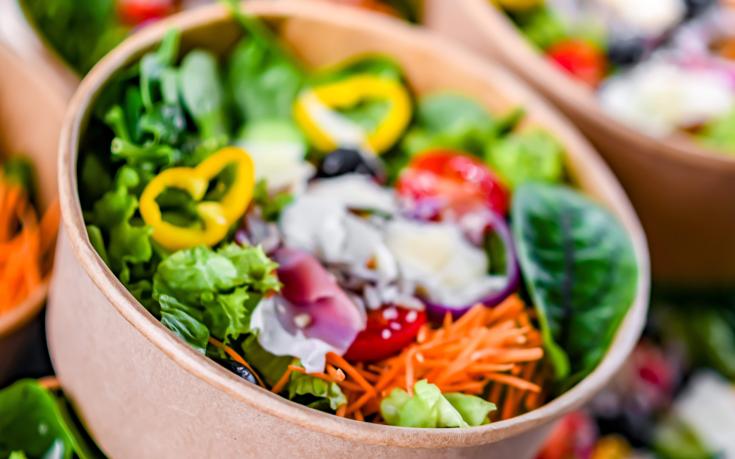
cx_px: 457
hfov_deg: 17.8
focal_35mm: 117
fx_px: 2344
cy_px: 262
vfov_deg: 11.2
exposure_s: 1/125
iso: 100
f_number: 2.2
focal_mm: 85
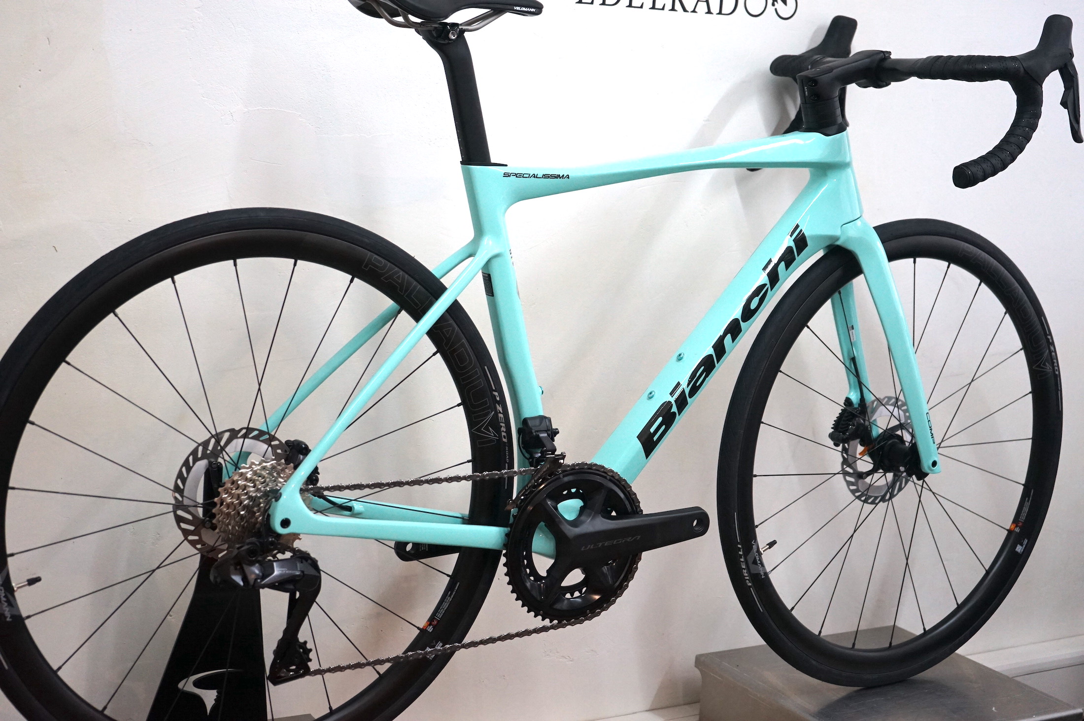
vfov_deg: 24.2
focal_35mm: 56
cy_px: 360
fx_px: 1685
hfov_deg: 35.7
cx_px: 542
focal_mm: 56
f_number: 5
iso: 2000
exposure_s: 1/160
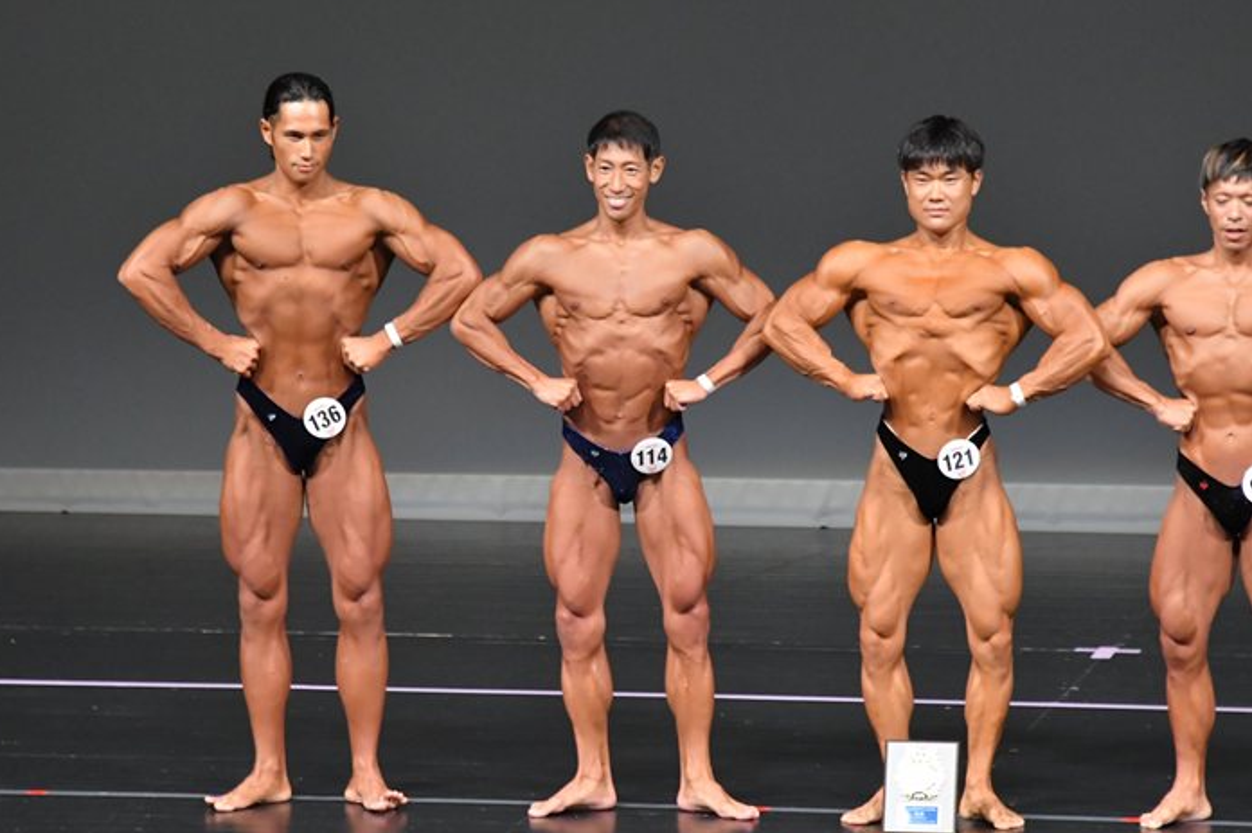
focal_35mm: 351
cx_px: 598
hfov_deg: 5.9
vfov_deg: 3.9
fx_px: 12198
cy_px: 435
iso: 5000
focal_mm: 210
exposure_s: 1/400
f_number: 5.6
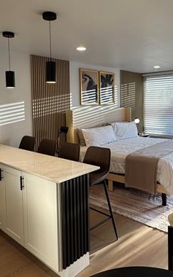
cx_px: 103
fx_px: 227
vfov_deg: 62.6
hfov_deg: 41.6
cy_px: 117
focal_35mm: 30
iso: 64
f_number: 2.2
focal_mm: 2.22
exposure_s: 1/120
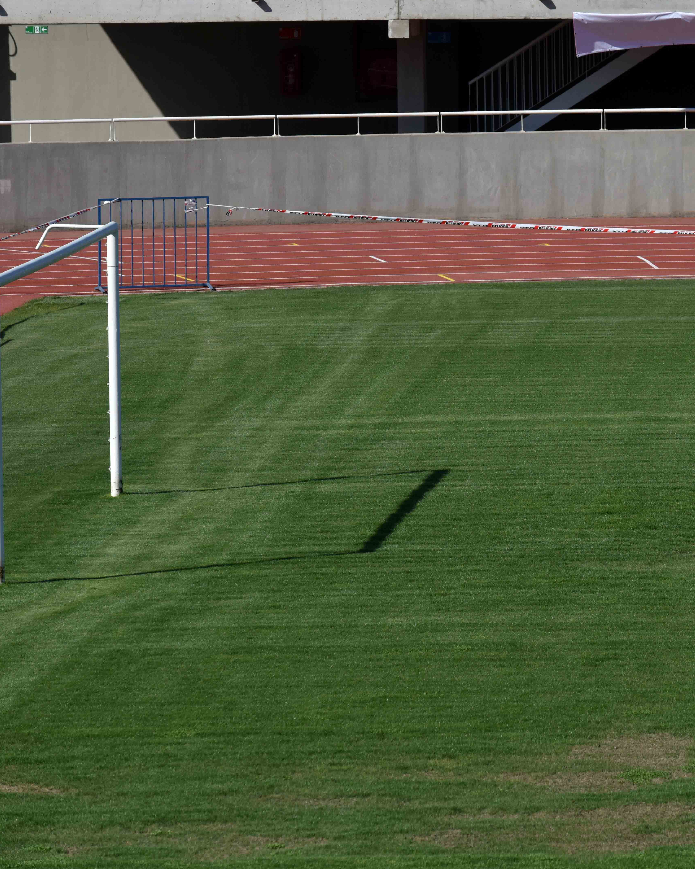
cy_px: 406
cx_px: 594
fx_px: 6865
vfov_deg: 7.2
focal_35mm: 267
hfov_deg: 5.8
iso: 200
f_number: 6.3
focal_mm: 165
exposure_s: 1/1600
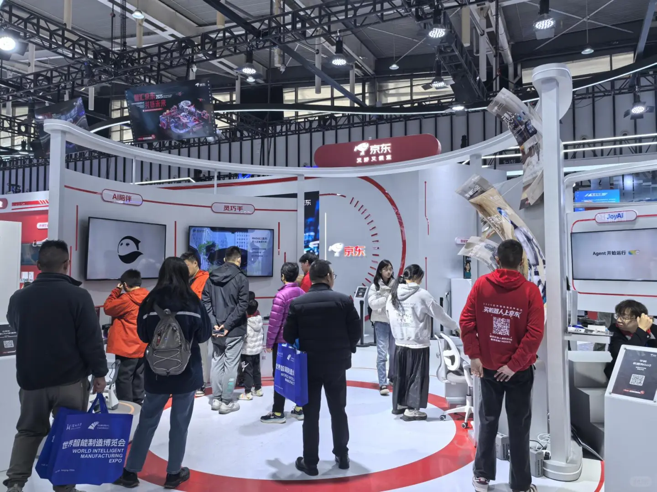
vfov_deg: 51.4
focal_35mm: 27
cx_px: 328
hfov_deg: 65.3
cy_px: 246
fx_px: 512
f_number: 1.6
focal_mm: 8.5
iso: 500
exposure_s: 1/1112
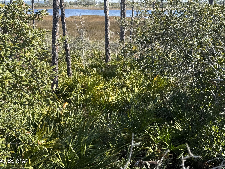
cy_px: 84
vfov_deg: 30.3
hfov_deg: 39.7
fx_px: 312
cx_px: 112
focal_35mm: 48
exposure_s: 1/1456
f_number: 1.78
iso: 100
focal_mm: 6.76
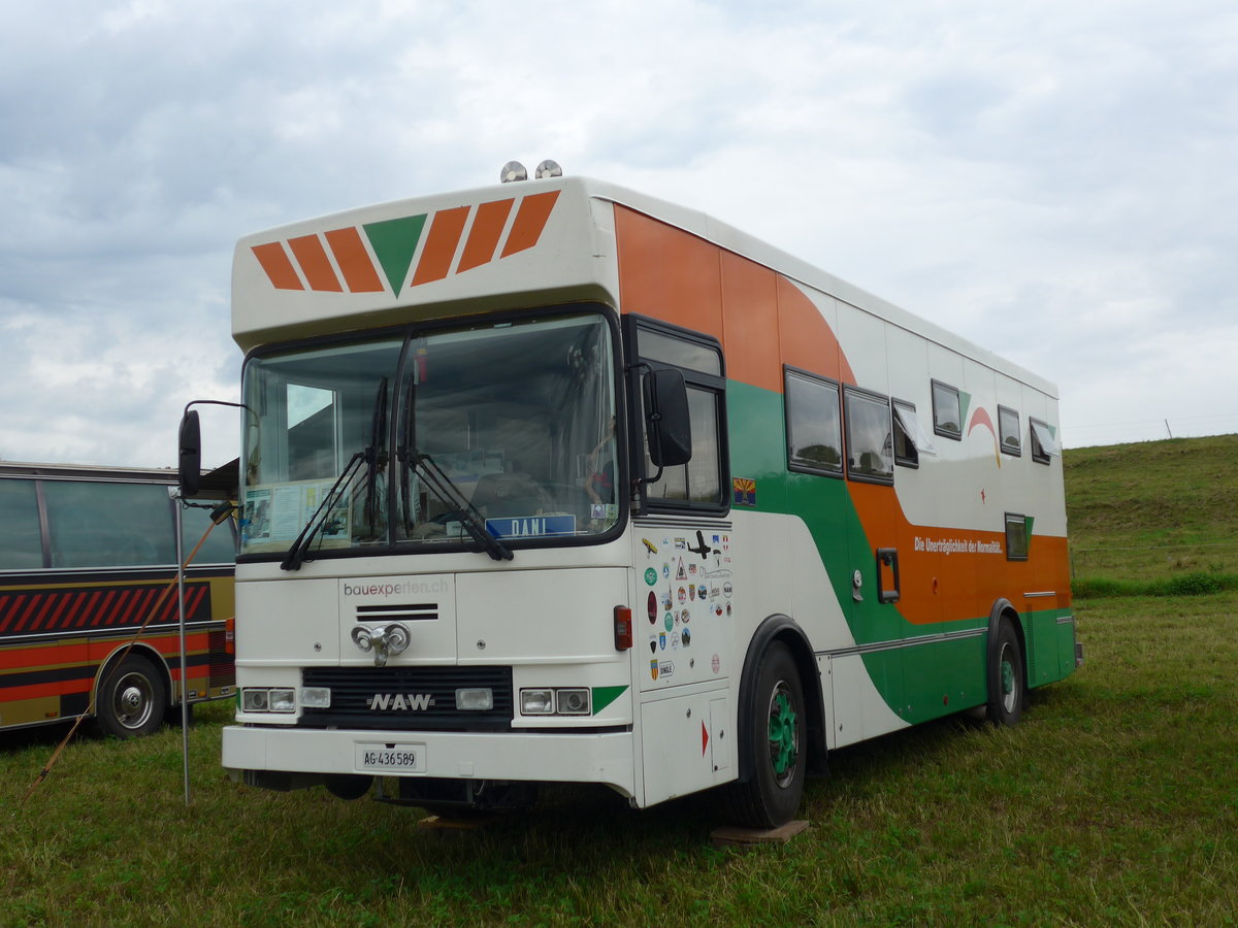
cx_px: 619
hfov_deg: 42.9
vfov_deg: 32.9
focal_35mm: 44
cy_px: 464
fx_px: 1574
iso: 80
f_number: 2.8
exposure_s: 1/500
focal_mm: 9
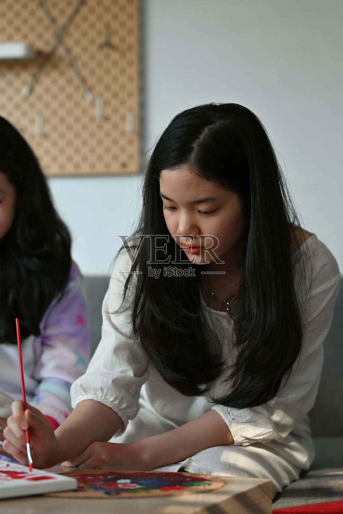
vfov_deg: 23.9
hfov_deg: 16.1
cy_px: 257
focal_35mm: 85
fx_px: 1214
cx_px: 172
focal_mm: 85
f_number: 2.8
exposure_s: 1/125
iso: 320
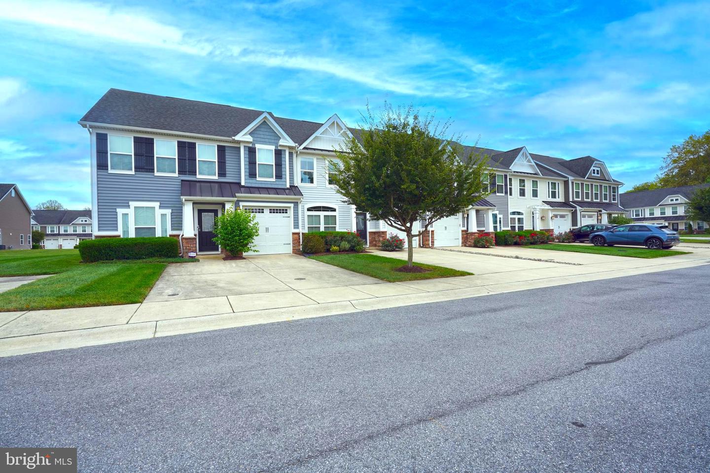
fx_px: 316
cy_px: 236
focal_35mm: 16
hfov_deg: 96.7
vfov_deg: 73.7
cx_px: 355
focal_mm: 16
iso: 100
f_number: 8
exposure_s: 1/125
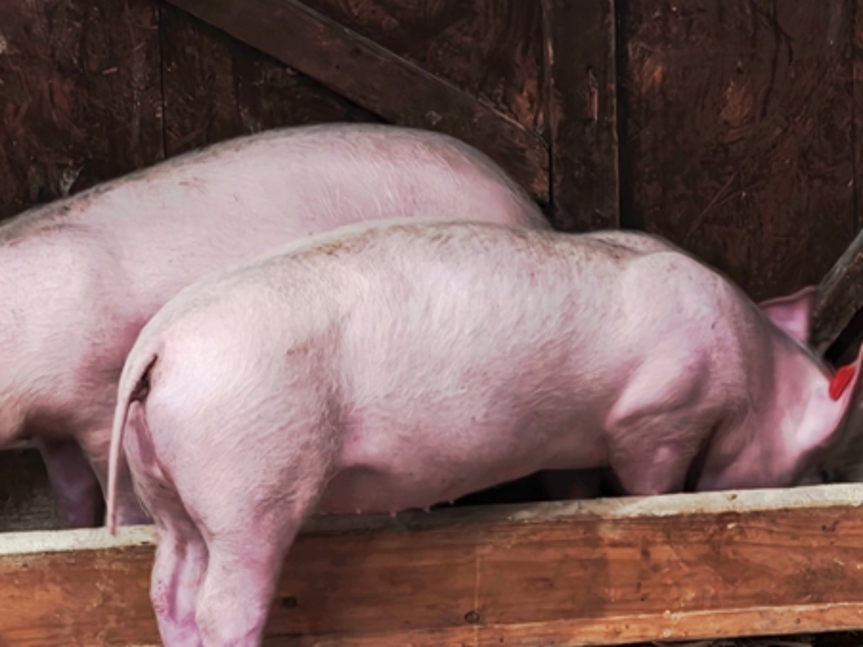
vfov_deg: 6.1
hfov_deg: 8.1
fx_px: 6081
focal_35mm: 244
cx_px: 327
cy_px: 427
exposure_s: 1/16.7
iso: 10000
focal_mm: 25.1
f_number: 2.6
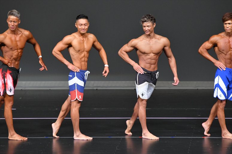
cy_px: 77
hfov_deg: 6.5
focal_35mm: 315
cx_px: 116
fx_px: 2029
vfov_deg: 4.4
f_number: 5.6
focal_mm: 210
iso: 4000
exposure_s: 1/400
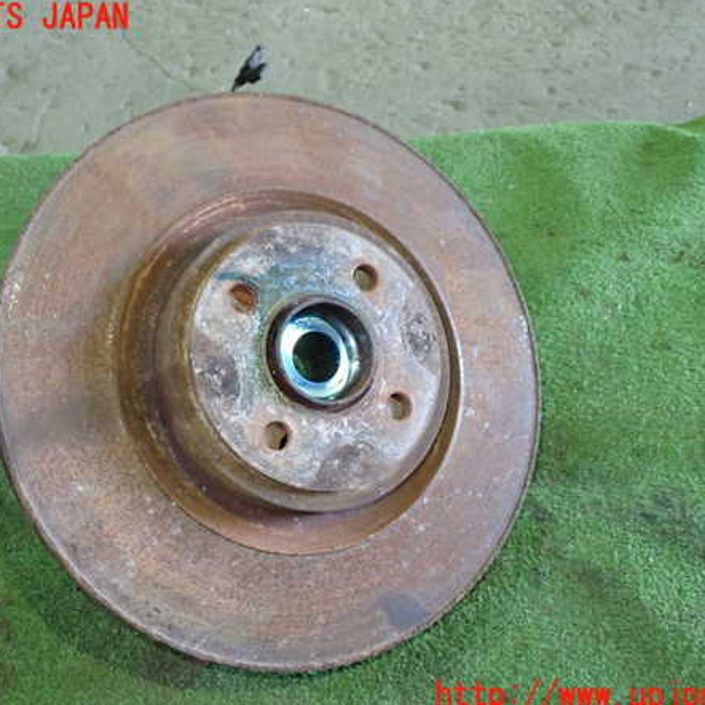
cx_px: 317
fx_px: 830
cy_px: 357
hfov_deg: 46.0
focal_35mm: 36
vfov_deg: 46.0
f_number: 2.3
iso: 800
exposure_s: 1/30
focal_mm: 5.4
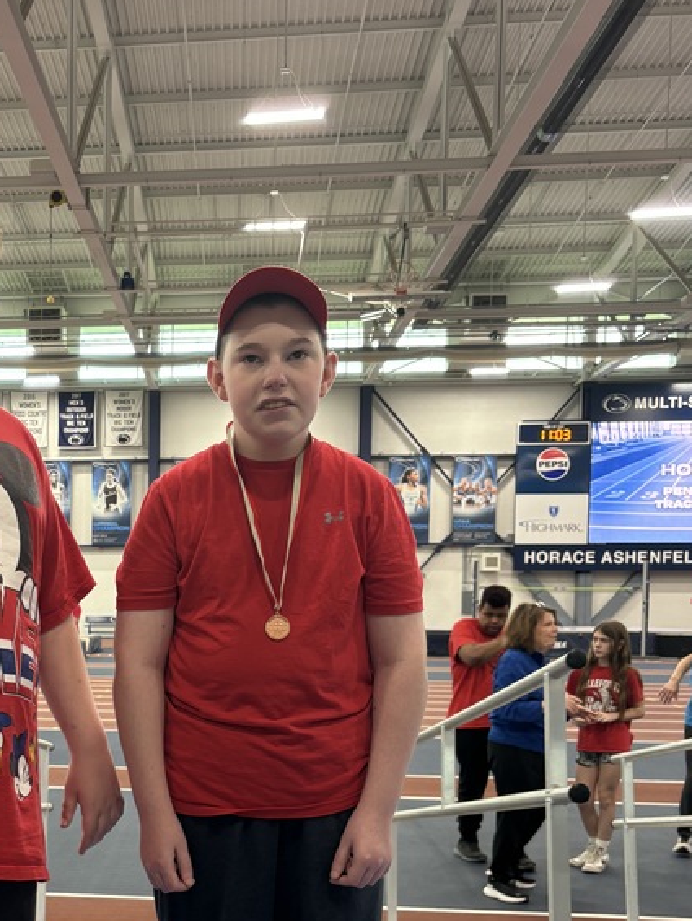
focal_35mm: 47
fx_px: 1252
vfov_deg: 39.6
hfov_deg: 29.7
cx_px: 81
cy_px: 657
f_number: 1.6
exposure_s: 1/60
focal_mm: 5.96
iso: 80
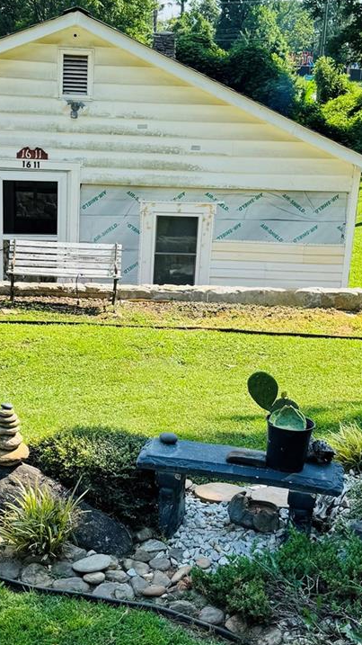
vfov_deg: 37.2
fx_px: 956
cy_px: 351
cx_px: 145
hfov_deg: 21.4
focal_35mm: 56
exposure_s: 1/1818
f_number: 1.78
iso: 80
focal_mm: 6.76
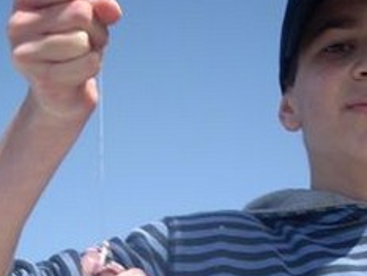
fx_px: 1061
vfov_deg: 14.3
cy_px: 341
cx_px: 184
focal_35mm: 100
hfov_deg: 19.6
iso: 64
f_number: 5.6
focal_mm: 6.2
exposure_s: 1/193
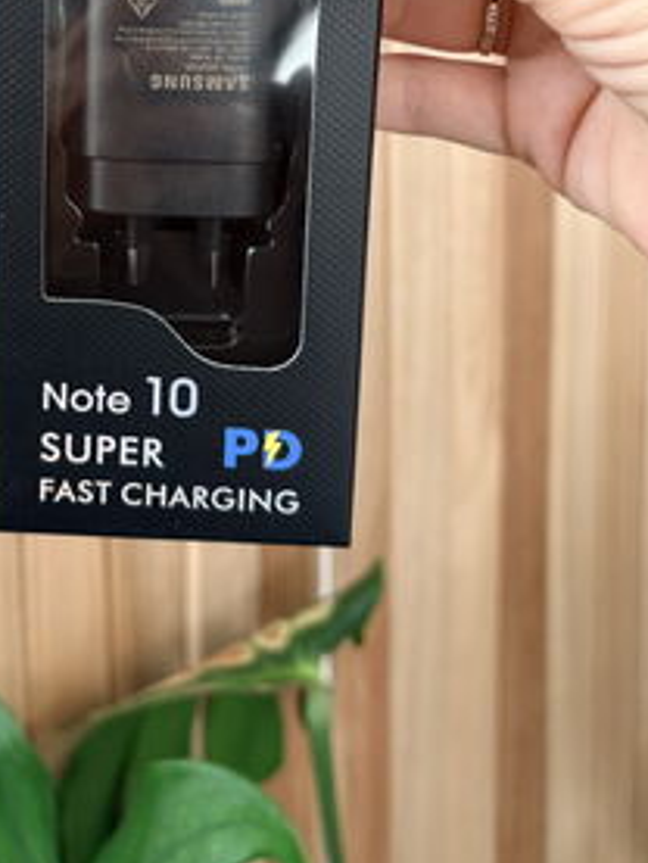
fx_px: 1247
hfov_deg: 28.6
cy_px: 114
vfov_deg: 36.2
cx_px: 137
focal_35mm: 50
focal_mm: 5.96
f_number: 1.6
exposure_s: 1/94
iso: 125
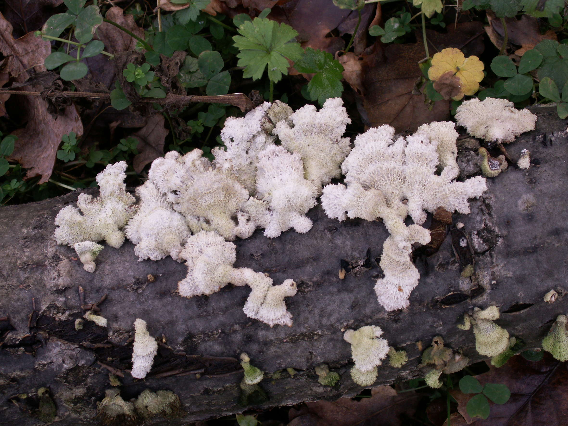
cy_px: 215
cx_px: 285
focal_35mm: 63
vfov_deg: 23.3
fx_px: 1034
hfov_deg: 30.7
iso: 50
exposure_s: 1/60
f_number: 3.5
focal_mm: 10.3
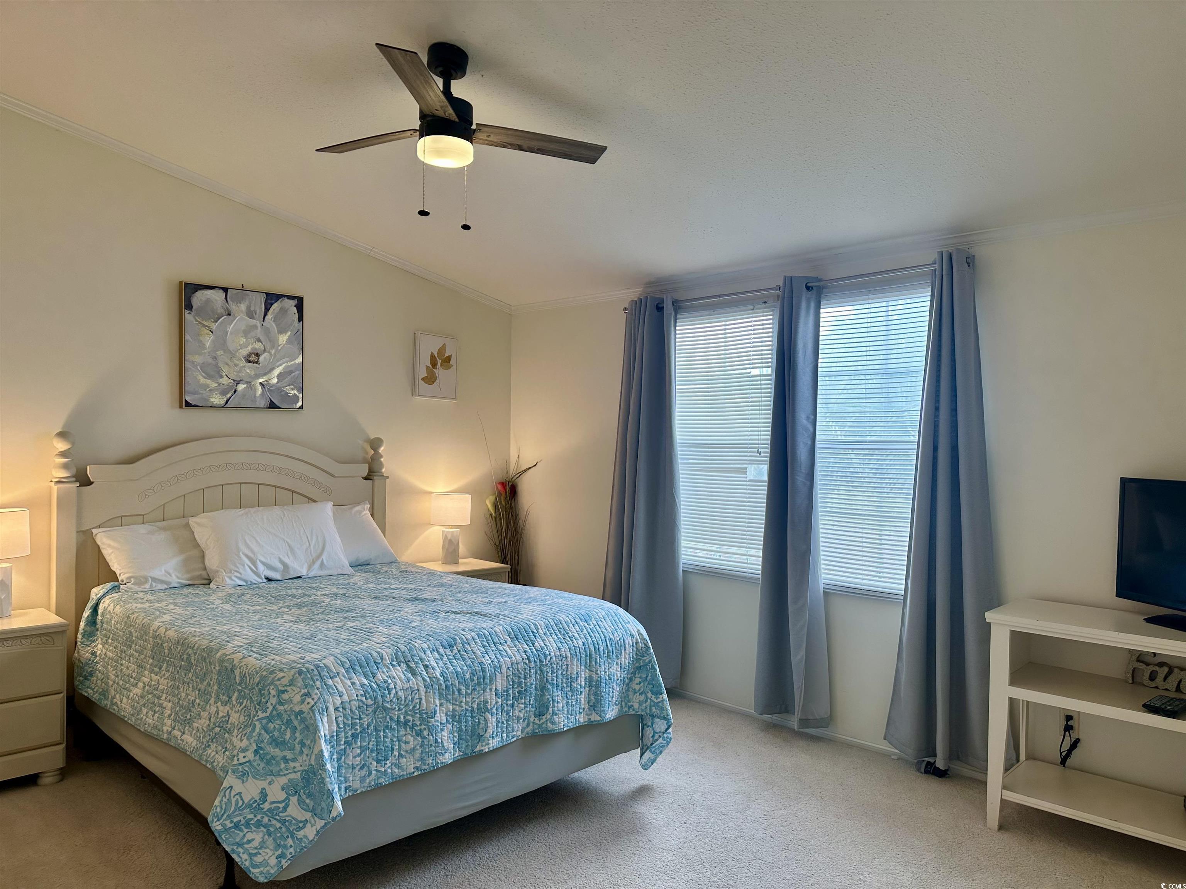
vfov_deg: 56.8
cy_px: 444
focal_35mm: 24
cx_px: 593
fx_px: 822
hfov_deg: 71.6
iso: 100
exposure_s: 1/126
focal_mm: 6.86
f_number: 1.78
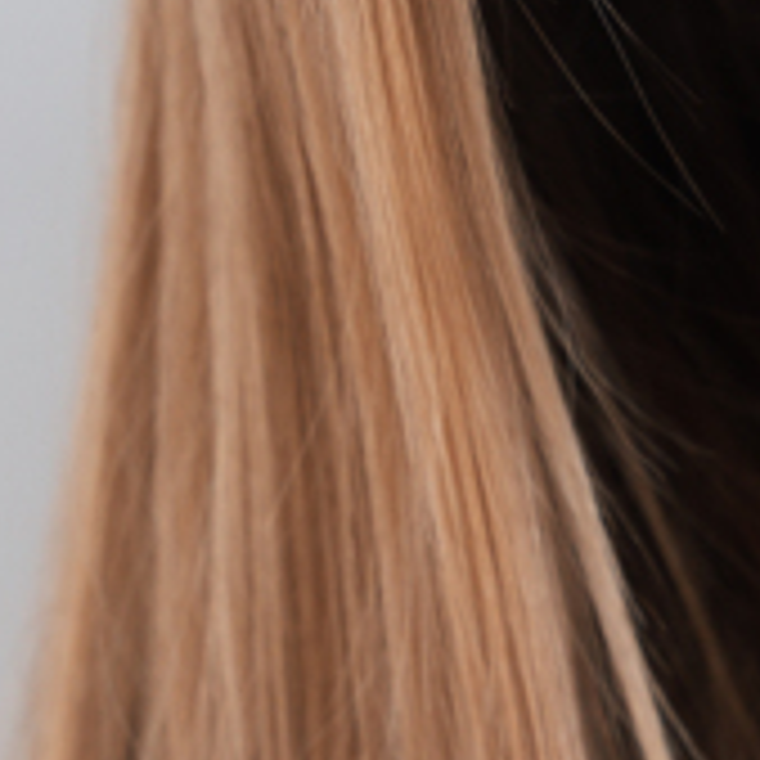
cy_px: 949
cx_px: 1592
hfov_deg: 4.7
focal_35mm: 364
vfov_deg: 4.8
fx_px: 9052
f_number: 4
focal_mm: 60.4
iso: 125
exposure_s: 1/250
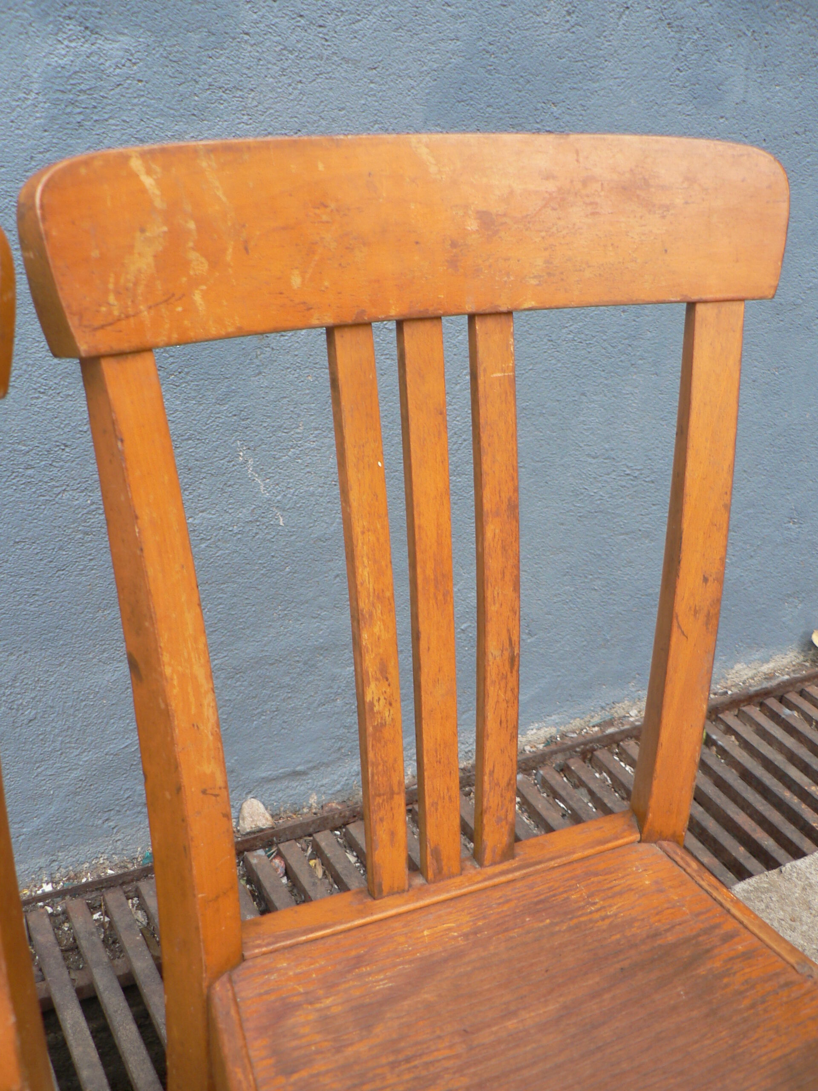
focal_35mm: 36
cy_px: 546
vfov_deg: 51.4
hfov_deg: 39.7
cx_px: 409
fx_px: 1134
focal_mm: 6
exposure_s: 1/30
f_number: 2.8
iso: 80
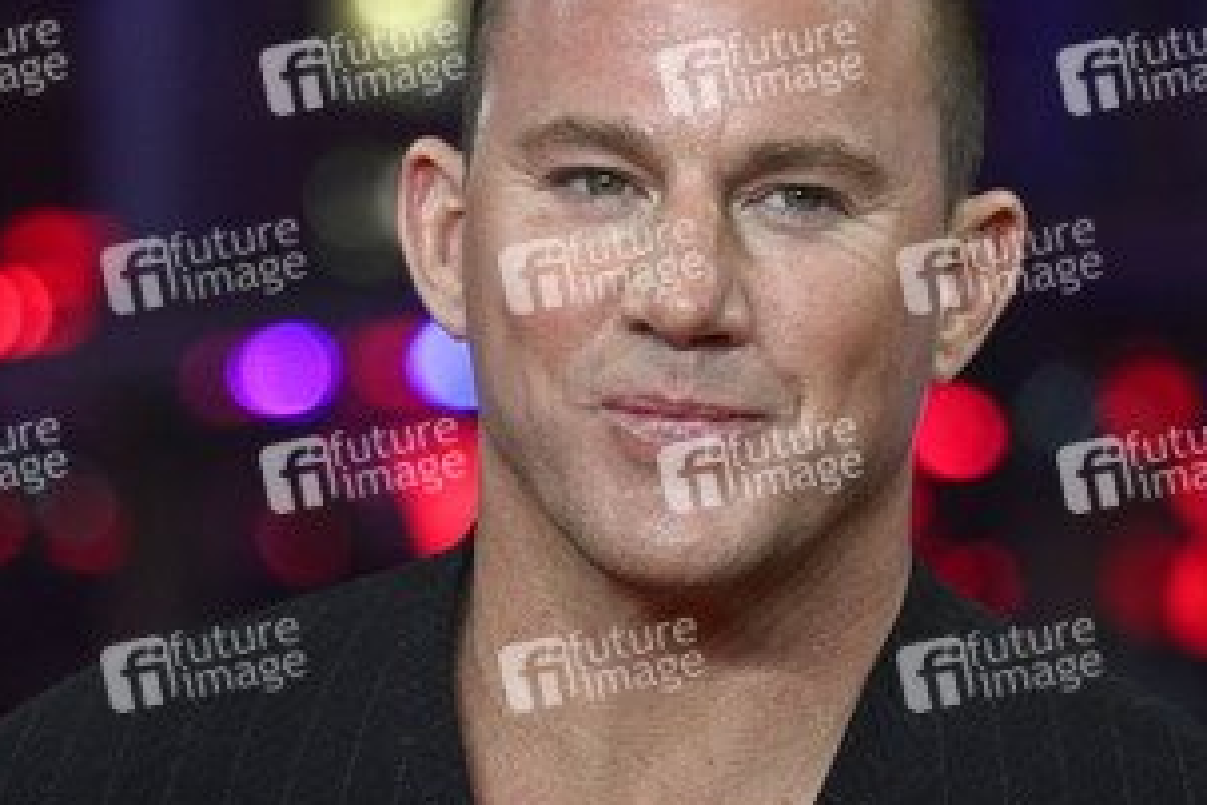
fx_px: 12471
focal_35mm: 372
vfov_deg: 3.7
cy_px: 367
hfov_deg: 5.5
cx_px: 655
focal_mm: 250
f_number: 5.6
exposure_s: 1/250
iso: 4000
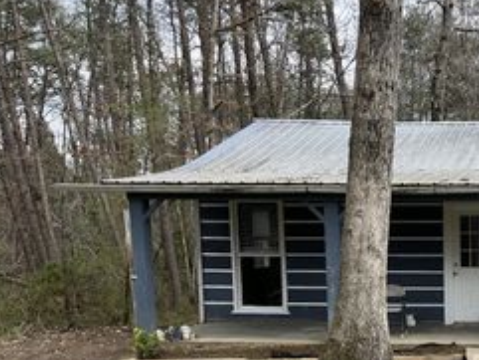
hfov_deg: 32.5
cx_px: 487
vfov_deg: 26.3
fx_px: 748
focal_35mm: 54
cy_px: 317
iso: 50
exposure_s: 1/777
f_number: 1.6
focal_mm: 5.1
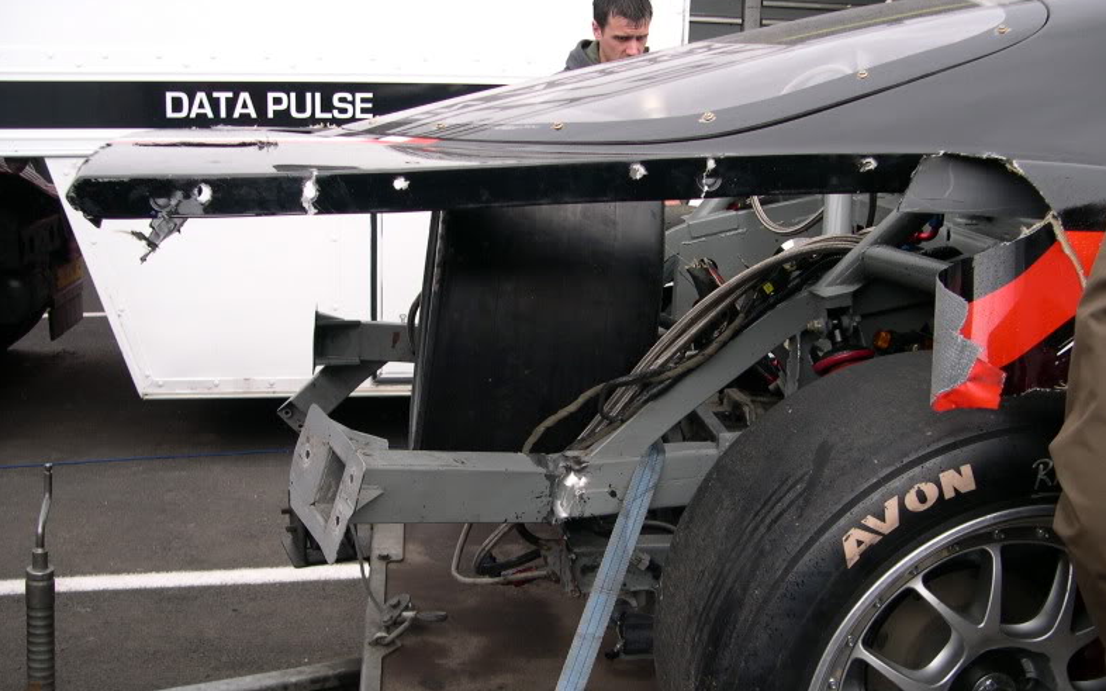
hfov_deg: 48.2
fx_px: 1236
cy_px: 405
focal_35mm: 41
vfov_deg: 31.2
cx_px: 559
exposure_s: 1/296
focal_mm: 8
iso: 100
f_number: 2.8
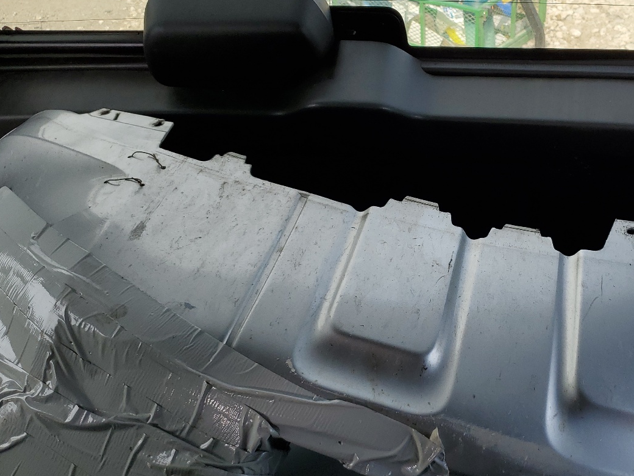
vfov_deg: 35.8
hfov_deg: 45.6
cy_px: 192
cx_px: 452
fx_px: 733
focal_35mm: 40
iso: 50
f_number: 1.5
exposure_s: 1/175
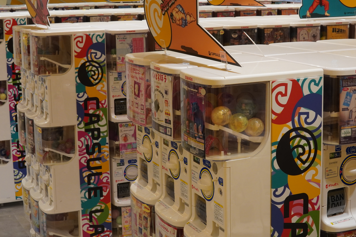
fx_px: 623
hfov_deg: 31.8
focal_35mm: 63
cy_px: 97
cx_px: 211
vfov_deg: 21.5
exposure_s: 1/25
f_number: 14
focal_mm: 30
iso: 1000
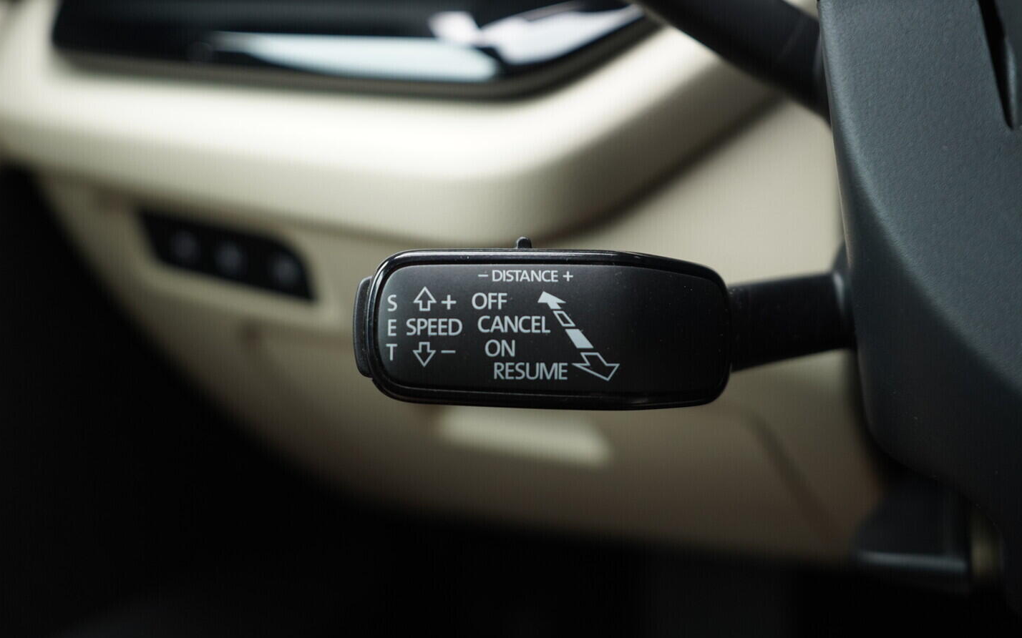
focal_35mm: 37
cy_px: 303
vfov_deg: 34.4
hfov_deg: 52.8
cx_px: 511
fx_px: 1030
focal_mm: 24
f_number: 3.2
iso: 400
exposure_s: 1/30
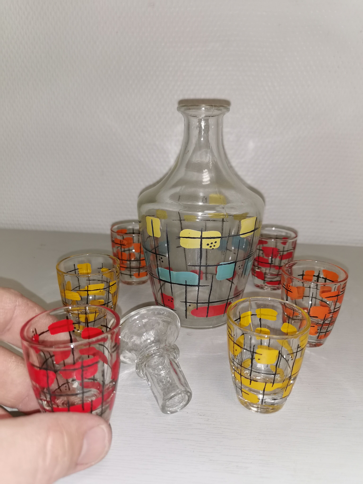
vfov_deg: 65.3
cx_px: 182
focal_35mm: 27
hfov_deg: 51.4
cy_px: 242
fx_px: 378
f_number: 1.8
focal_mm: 5.58
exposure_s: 1/103
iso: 50
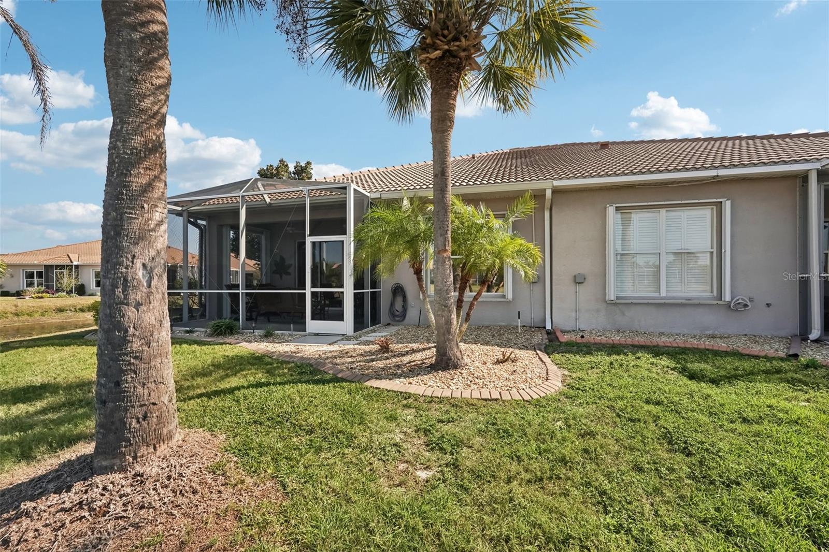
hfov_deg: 96.7
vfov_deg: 73.7
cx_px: 414
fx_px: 368
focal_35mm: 16
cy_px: 276
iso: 400
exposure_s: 1/800
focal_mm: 16
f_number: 8
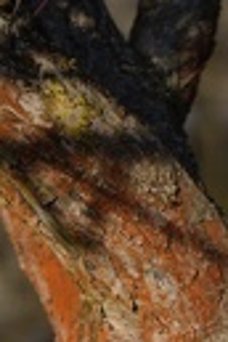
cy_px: 729
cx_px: 419
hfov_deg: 2.3
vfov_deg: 3.4
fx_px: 5652
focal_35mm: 595
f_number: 1.8
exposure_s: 1/1600
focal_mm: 135
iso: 50
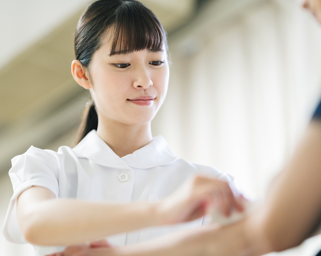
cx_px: 153
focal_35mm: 119
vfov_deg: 13.0
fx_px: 1130
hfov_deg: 16.2
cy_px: 128
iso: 250
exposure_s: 1/160
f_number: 1.4
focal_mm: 105
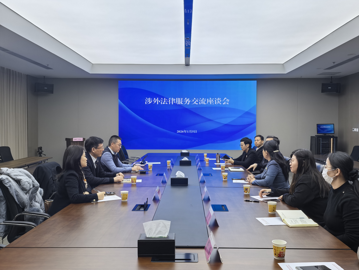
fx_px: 332
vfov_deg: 44.2
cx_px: 180
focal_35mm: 32
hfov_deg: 56.8
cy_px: 135
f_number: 4
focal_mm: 6.98
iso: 64
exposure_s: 1/100
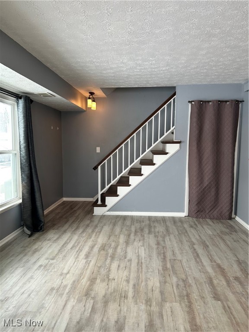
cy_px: 166
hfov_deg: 53.1
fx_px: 249
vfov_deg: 67.3
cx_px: 124
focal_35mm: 26
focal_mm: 5.7
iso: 100
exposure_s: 1/120
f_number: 1.5
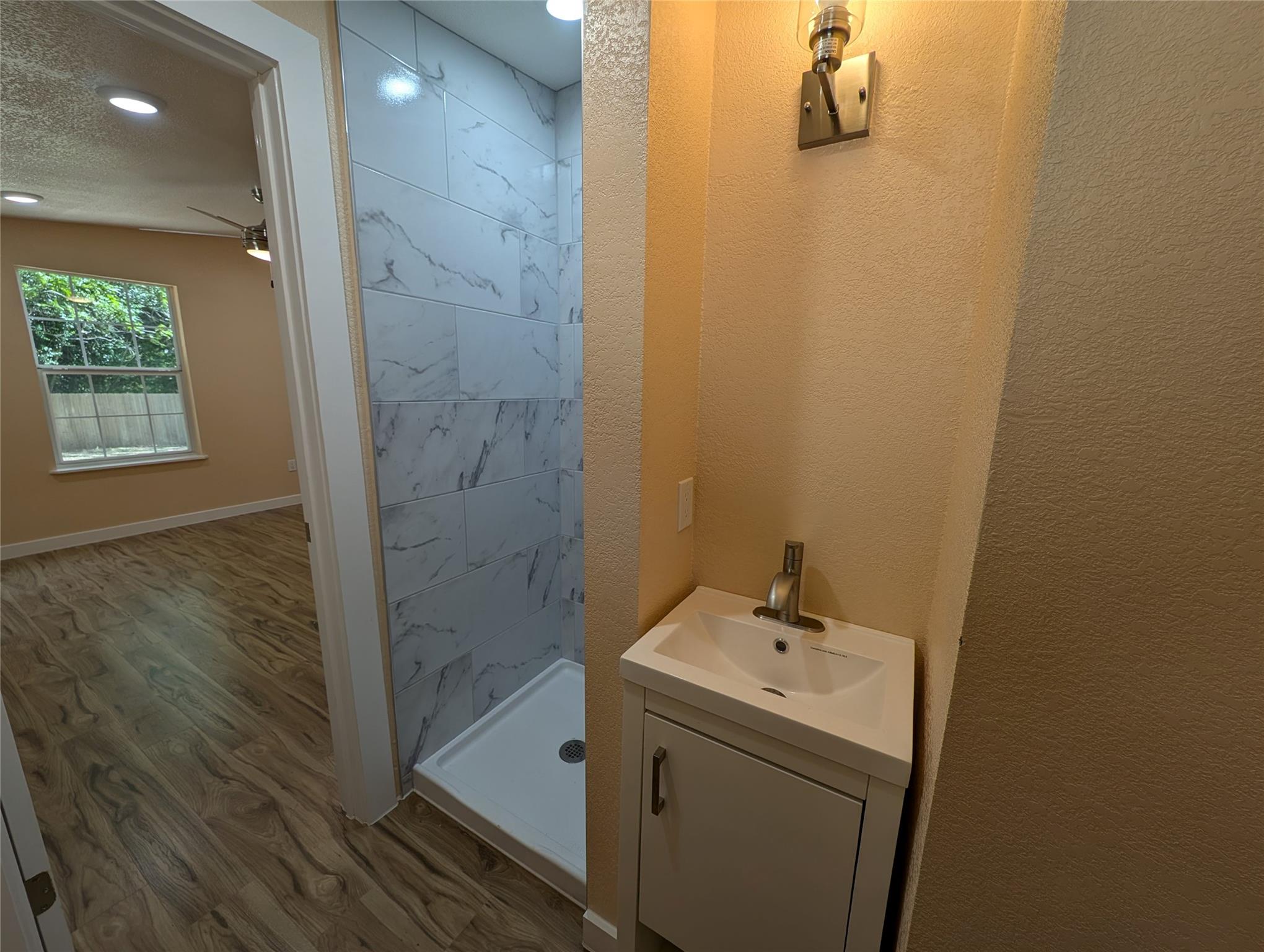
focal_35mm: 12
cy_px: 476
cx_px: 632
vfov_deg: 94.6
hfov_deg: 110.5
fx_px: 439
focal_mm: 2.23
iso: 39
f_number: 1.95
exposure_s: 1/128
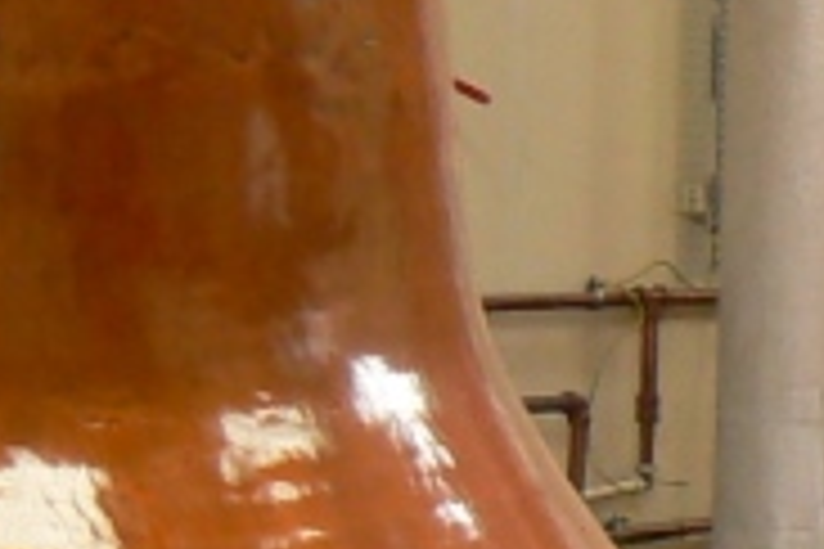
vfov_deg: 6.6
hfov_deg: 9.2
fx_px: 4783
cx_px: 1734
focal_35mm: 209
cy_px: 158
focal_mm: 6
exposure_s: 1/30
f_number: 2.8
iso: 125
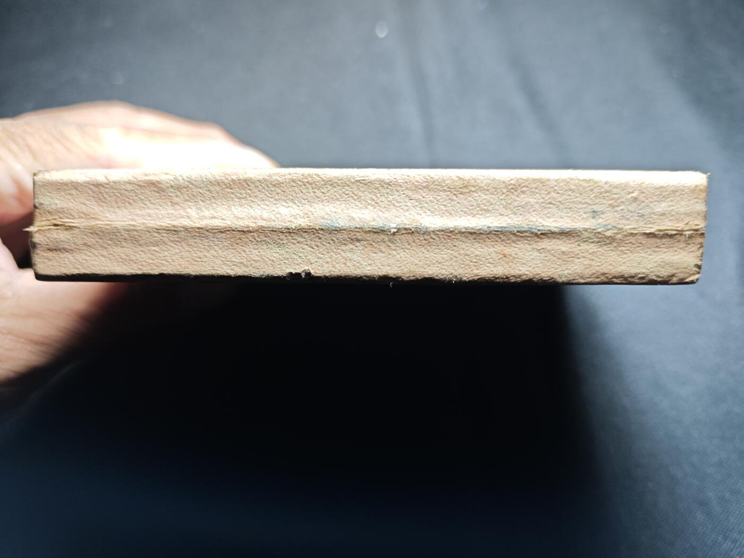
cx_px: 372
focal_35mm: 24
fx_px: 516
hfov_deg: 71.6
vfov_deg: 56.8
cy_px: 279
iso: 200
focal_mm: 5.84
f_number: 1.6
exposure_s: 1/42.9
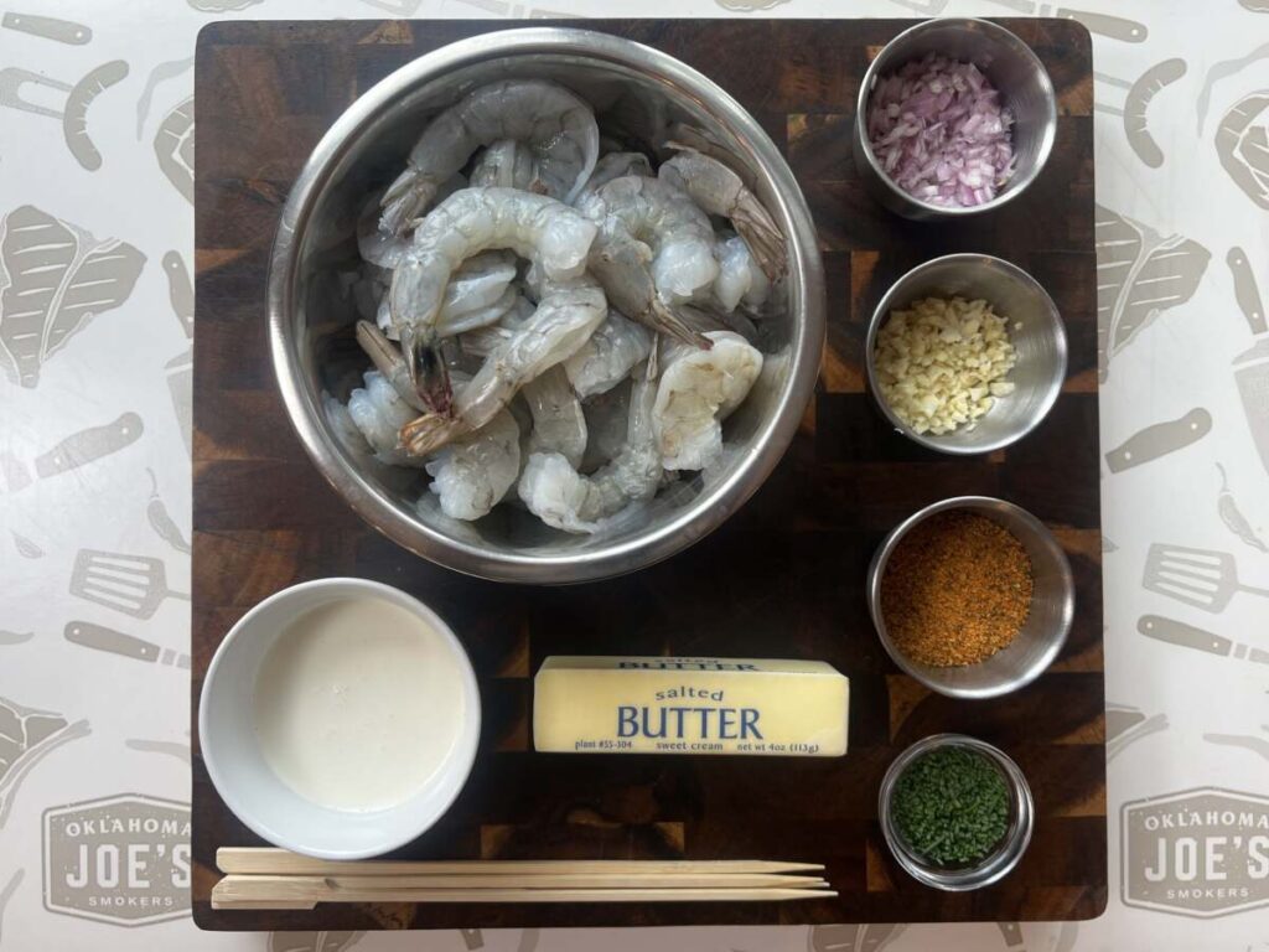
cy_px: 476
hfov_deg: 67.3
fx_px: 953
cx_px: 634
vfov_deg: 53.1
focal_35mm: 26
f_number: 1.5
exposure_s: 1/120
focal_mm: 5.7
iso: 50
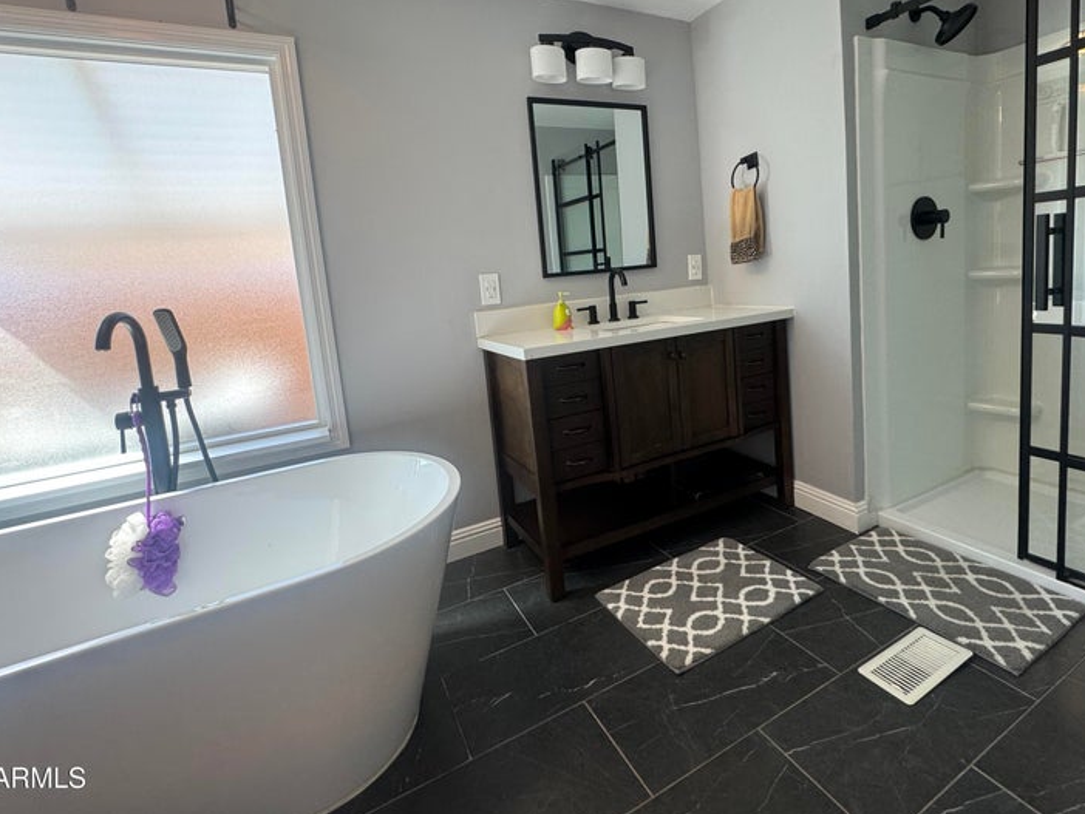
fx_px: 533
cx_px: 579
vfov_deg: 74.0
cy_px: 329
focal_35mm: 17
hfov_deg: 90.9
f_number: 2.2
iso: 160
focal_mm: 2.22
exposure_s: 1/120
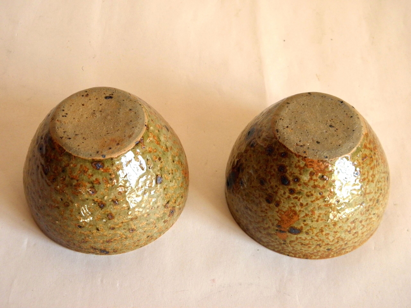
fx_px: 641
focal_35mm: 54
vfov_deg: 27.0
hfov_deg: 35.5
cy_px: 154
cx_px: 206
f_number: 4.1
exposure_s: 1/30
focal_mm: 9.7
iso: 200
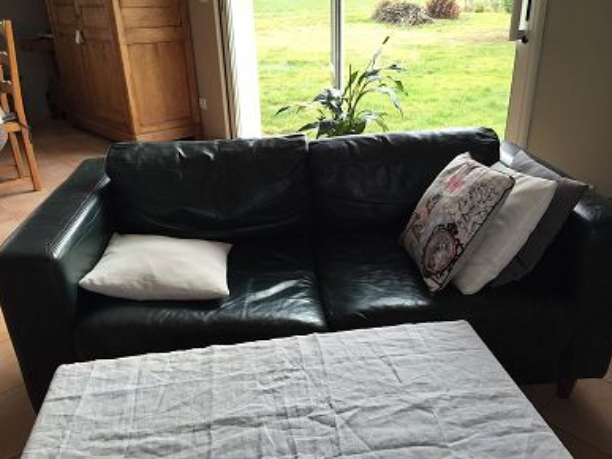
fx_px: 530
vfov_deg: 46.8
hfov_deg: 60.0
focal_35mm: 30
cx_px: 312
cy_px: 231
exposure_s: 1/120
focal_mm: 4.15
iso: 50
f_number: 2.2
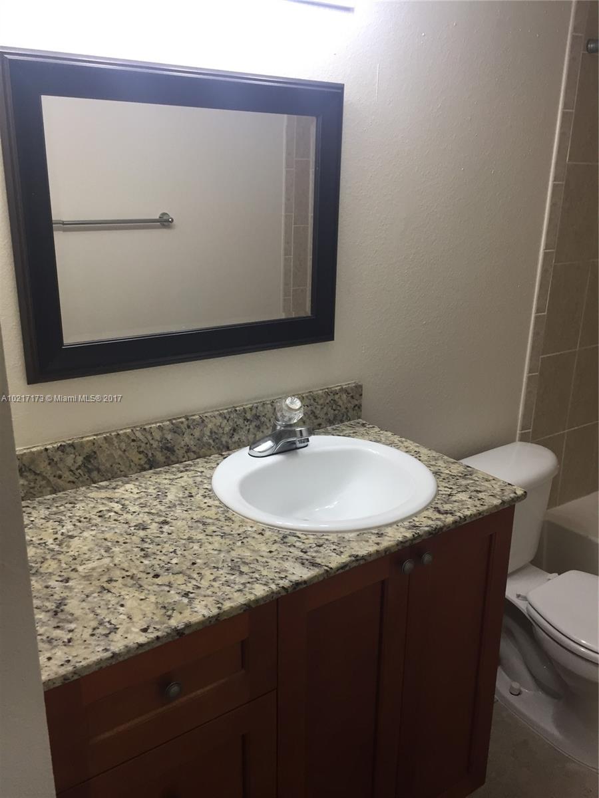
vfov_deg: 61.7
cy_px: 399
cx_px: 300
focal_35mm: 29
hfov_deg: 48.2
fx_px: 669
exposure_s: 1/30
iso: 32
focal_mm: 4.15
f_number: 2.2
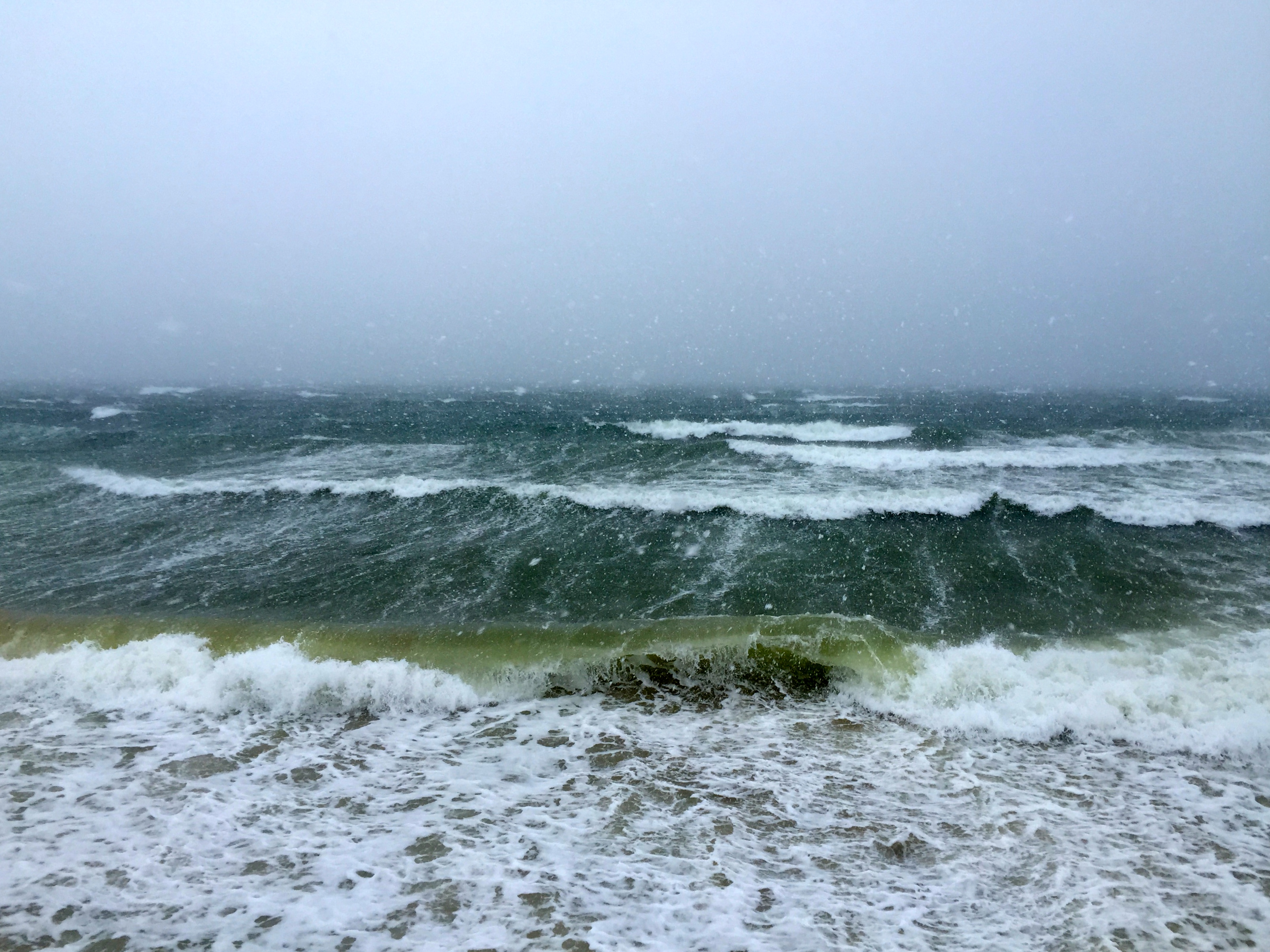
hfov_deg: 61.7
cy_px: 476
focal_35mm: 29
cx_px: 635
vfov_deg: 48.2
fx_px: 1064
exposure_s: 1/1014
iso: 32
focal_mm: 4.15
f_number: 2.2
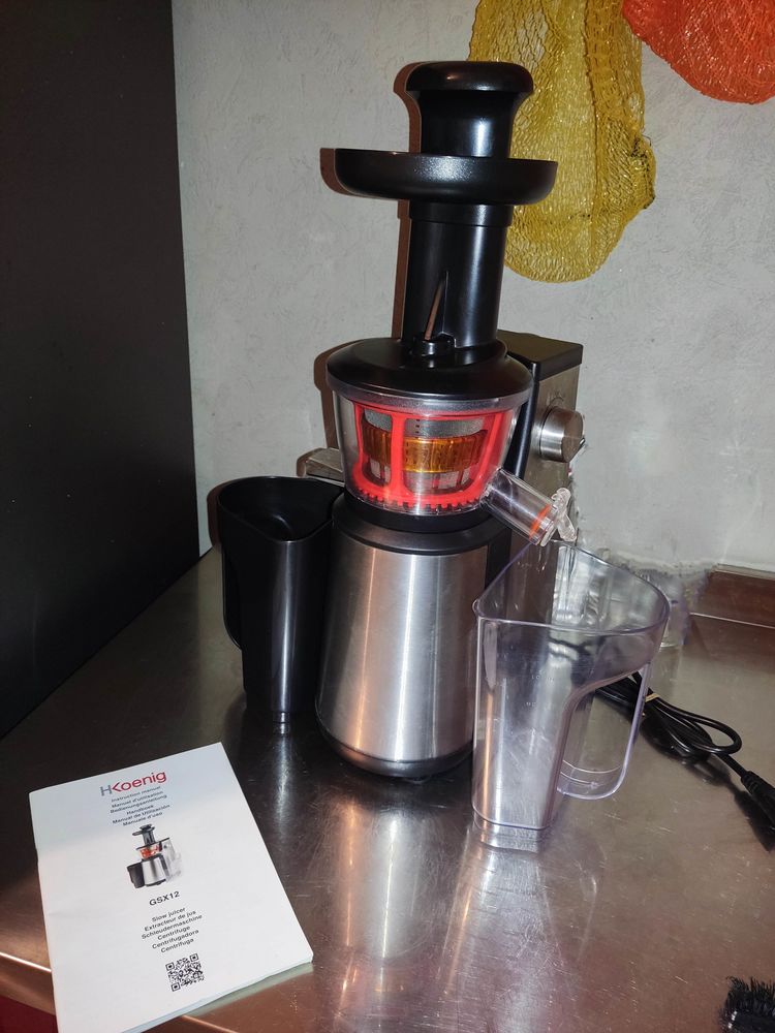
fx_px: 746
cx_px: 388
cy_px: 516
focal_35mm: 25
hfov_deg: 54.9
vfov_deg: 69.4
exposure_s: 1/30
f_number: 1.79
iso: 522
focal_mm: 4.71
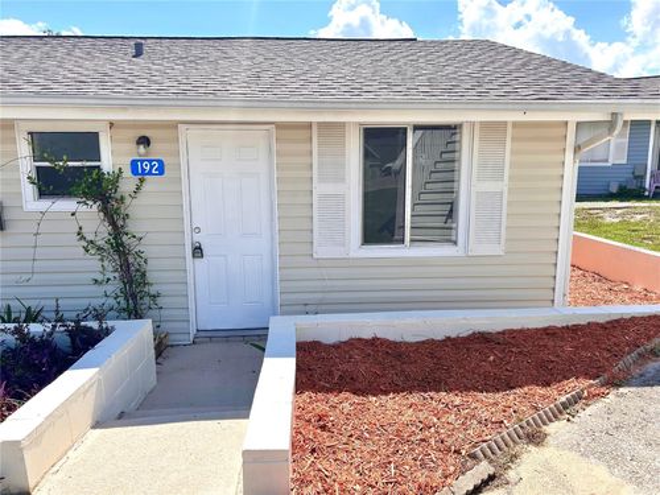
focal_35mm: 26
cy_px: 248
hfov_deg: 67.3
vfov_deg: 53.1
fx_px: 496
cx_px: 330
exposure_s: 1/3257
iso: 50
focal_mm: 5.7
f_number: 1.5
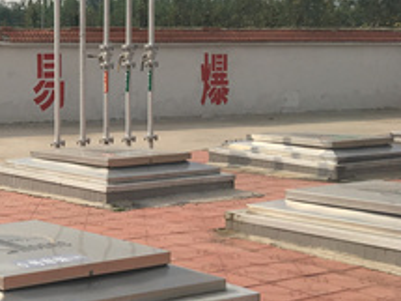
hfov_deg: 21.4
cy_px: 122
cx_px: -144
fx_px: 938
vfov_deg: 18.2
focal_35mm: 81
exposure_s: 1/2747
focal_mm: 4.15
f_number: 2.2
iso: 25
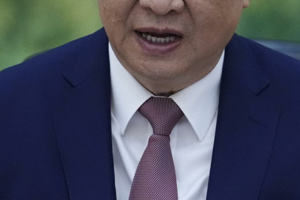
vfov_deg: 1.1
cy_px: 114
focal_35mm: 1263
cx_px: 196
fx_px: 10526
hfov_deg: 1.6
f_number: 2.8
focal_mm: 400
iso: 6400
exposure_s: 1/1600
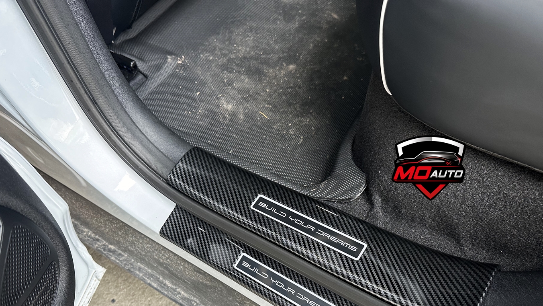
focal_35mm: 29
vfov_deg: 39.2
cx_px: 278
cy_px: 226
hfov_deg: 66.0
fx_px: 418
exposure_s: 1/118
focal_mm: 6.86
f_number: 1.78
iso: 250
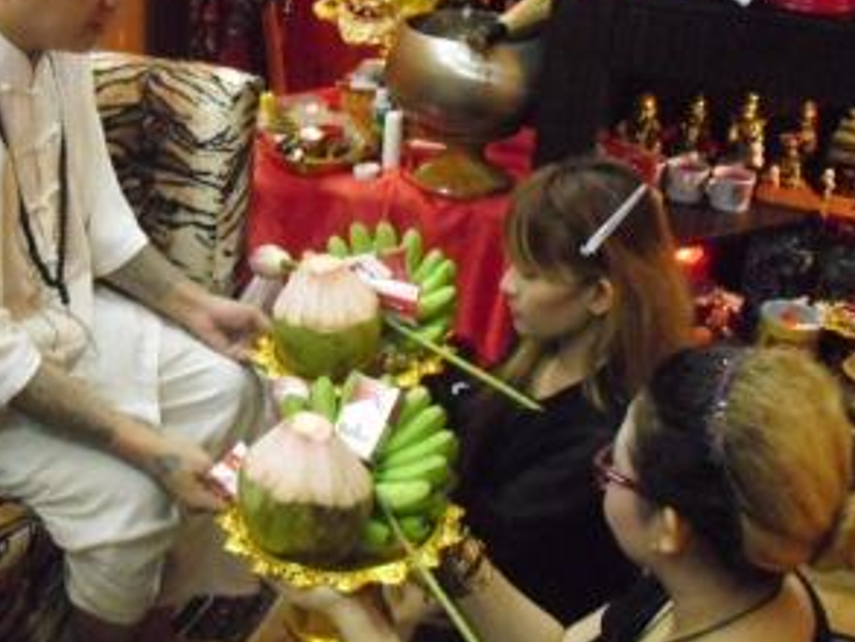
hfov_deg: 34.2
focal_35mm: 55
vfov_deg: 26.6
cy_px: 306
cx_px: 213
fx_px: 1359
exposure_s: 1/40
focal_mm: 6.3
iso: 800
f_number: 3.1
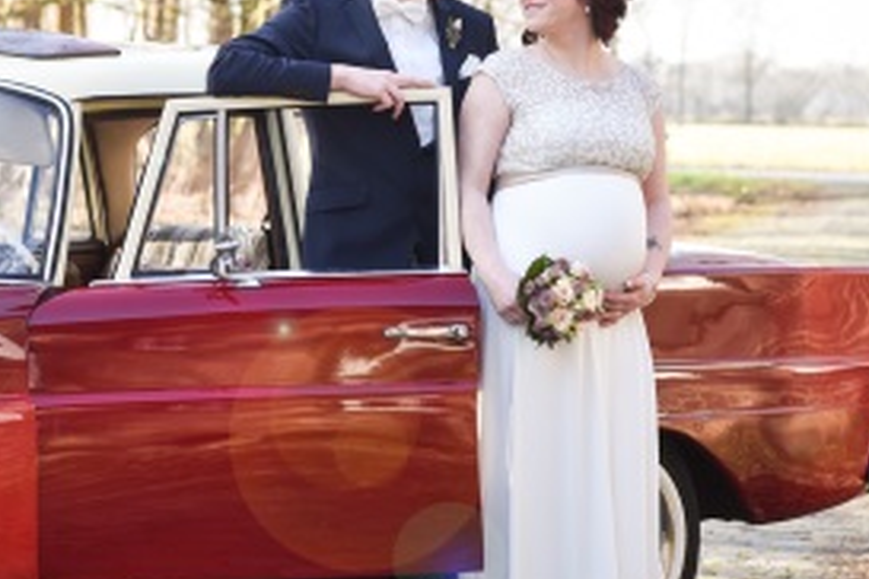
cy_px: 165
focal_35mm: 187
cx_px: 166
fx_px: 4514
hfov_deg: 11.0
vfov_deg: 7.3
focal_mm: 85
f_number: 5
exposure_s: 1/400
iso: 400
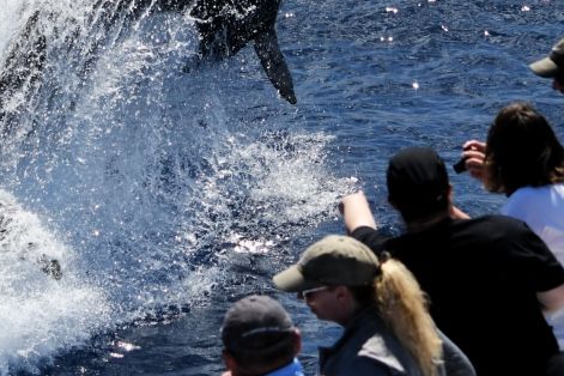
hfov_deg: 19.9
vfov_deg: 13.4
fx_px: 1598
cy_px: 82
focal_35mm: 102
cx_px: 144
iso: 500
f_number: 5
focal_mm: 60
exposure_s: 1/8000
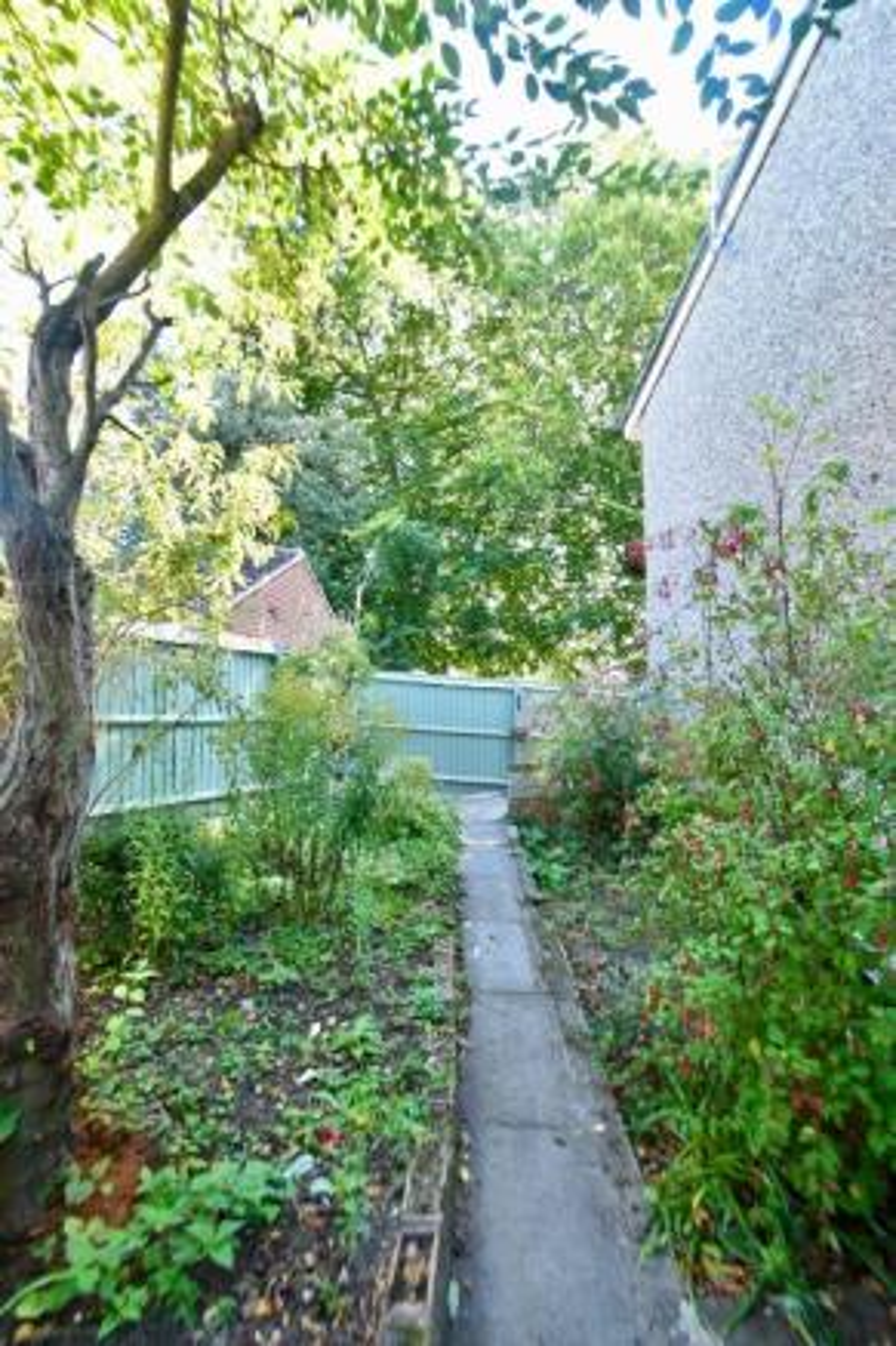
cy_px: 673
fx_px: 560
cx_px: 448
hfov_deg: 77.3
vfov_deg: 100.4
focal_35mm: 15
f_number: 7.1
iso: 200
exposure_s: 1/15
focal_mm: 10
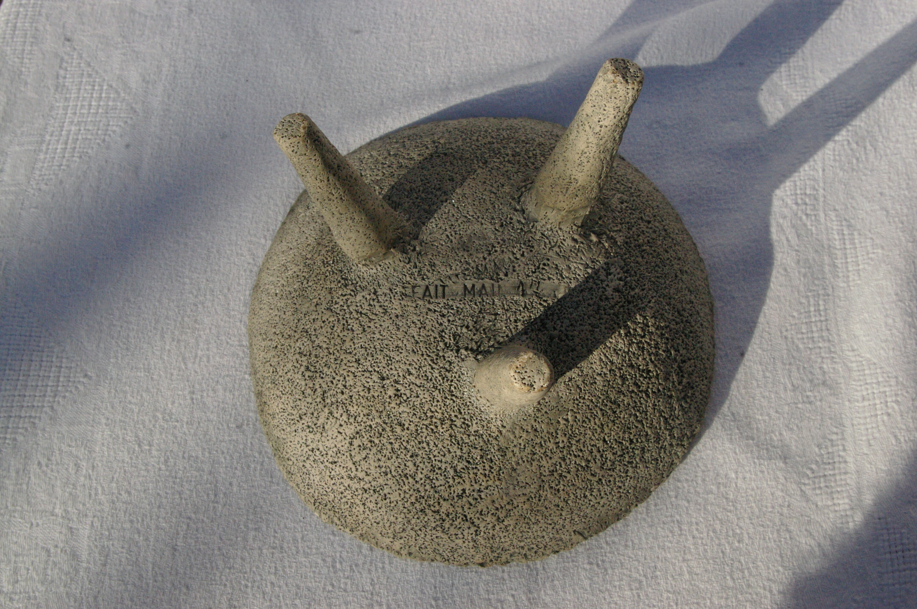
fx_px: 993
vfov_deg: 34.1
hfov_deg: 49.6
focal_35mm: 39
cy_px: 304
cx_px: 458
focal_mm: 26
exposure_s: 1/1000
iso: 1600
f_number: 13
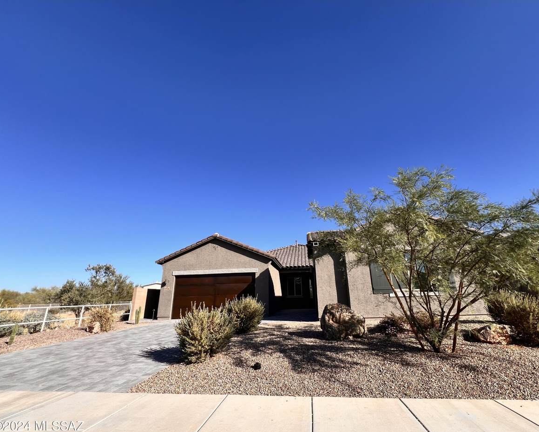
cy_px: 223
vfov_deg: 88.0
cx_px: 290
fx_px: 223
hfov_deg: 100.5
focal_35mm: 14
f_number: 1.8
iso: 32
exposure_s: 1/1263
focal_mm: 1.57
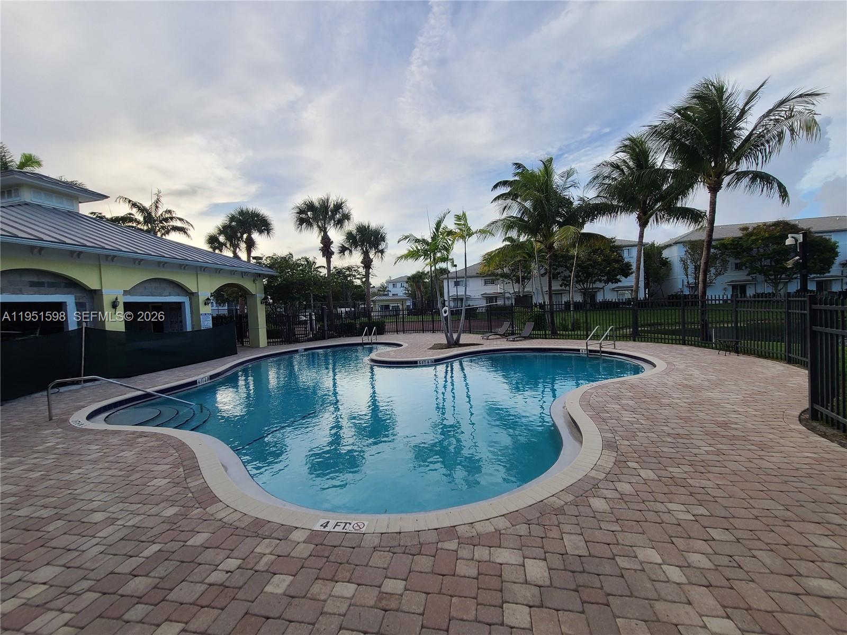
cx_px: 424
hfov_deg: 106.2
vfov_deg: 89.9
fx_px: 318
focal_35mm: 13
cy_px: 318
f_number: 2.2
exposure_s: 1/418
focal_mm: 2.2
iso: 64
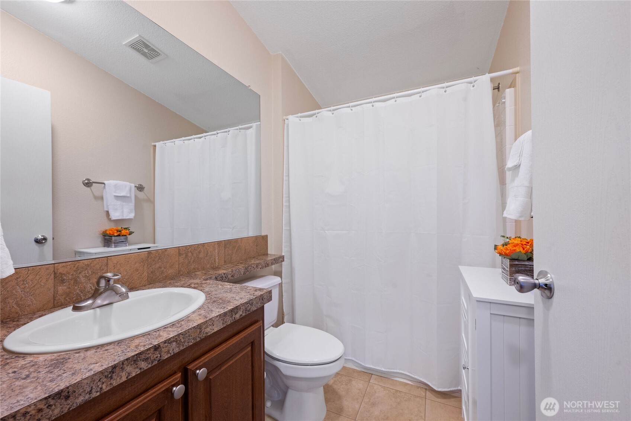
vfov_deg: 81.2
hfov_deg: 104.3
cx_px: 316
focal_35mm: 14
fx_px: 245
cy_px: 210
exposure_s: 1/2
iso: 400
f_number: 9
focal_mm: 14
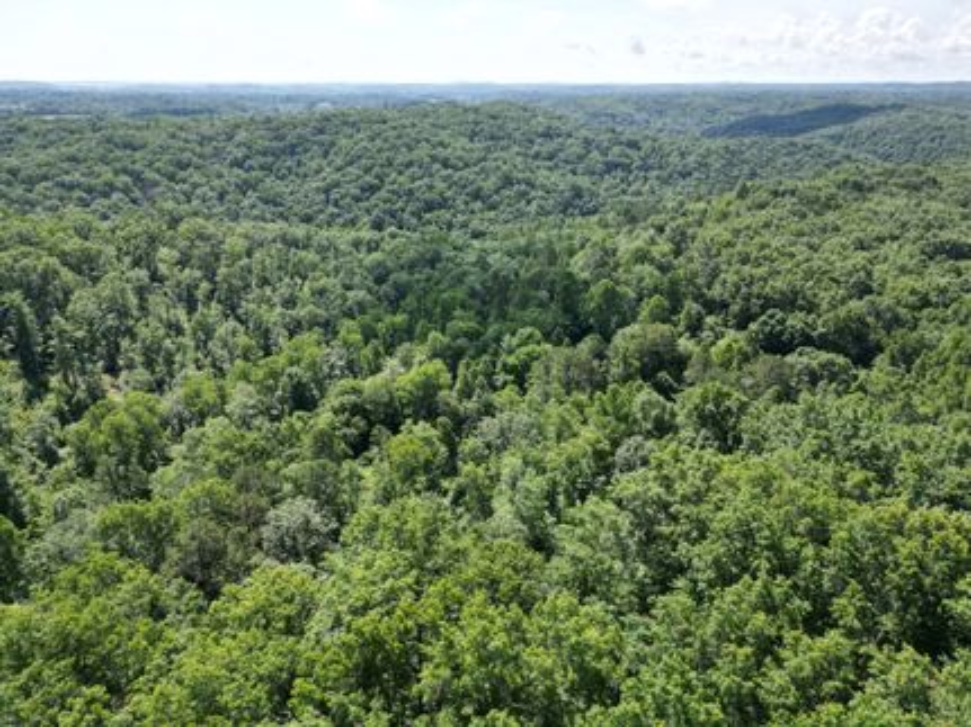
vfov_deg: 56.8
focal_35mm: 24
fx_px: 673
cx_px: 486
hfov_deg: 71.6
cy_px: 364
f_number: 1.7
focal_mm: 6.72
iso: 100
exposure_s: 1/2000
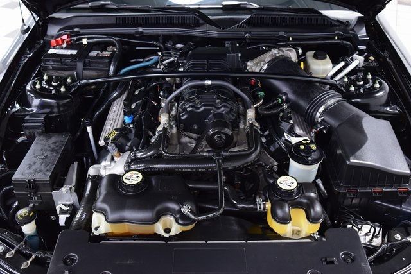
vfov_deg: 36.9
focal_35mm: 36
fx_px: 411
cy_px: 137
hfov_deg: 53.1
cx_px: 206
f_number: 5
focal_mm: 24
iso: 1600
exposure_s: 1/15
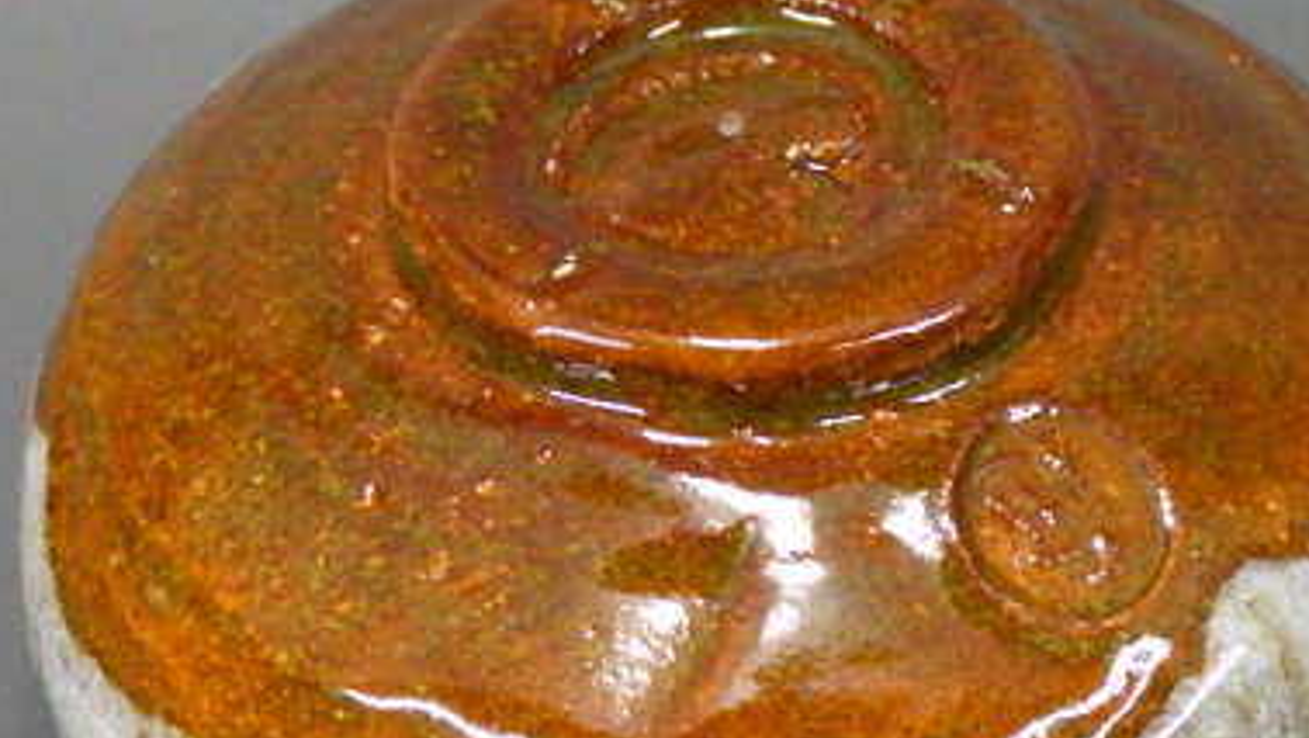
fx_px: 4931
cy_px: 575
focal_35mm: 142
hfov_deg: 15.1
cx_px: 758
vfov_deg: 8.5
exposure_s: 1/40
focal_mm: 13.7
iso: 400
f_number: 4.8
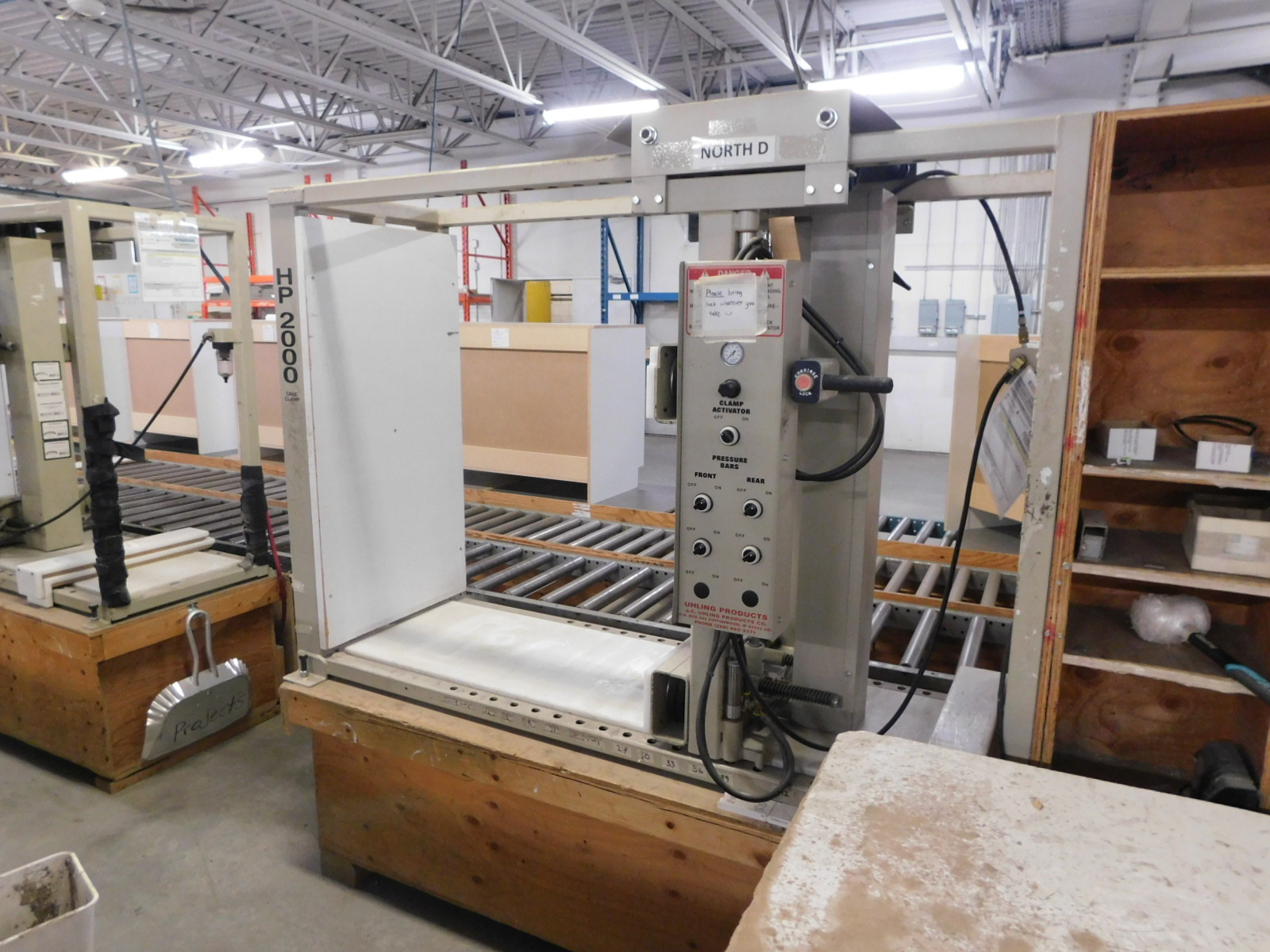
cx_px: 635
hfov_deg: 73.9
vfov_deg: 58.9
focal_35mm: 23
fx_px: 844
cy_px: 476
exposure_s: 1/25
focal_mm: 4
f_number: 3
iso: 400
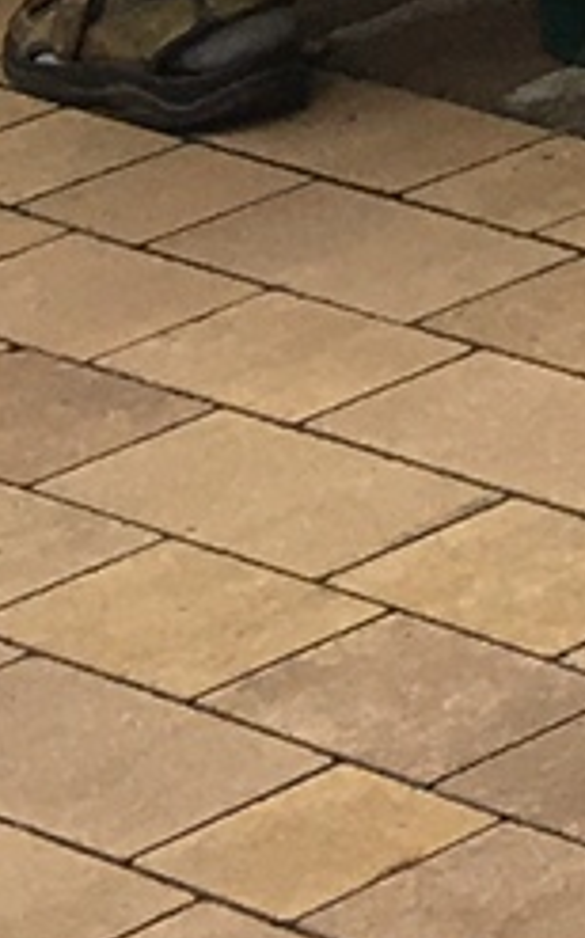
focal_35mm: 251
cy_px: -1785
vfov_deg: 7.5
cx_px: 3396
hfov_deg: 4.2
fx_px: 6414
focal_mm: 4.15
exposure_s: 1/339
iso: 25
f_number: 2.2
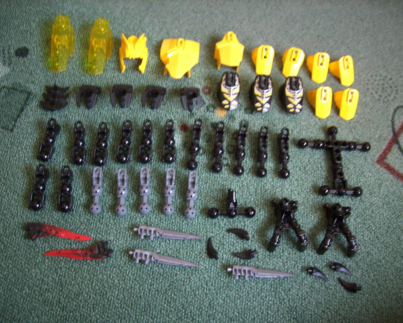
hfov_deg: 52.8
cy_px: 164
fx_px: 406
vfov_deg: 43.4
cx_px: 202
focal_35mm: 34
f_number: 2.8
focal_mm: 5.99
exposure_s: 1/4
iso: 50
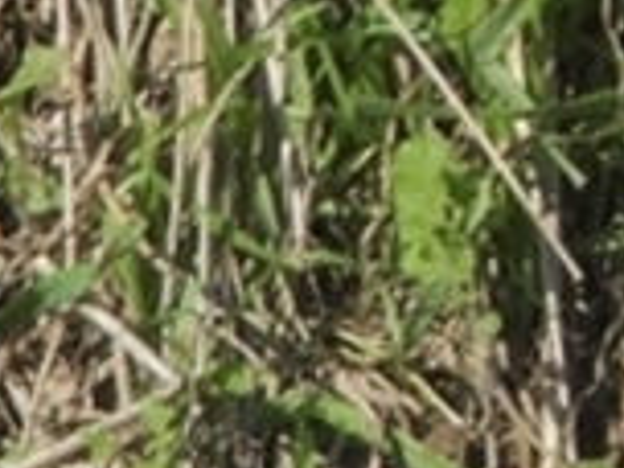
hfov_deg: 0.4
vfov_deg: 0.3
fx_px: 94512
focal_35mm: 5243
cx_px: -1301
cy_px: 930
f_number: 5.6
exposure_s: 1/400
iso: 100
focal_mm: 125.4
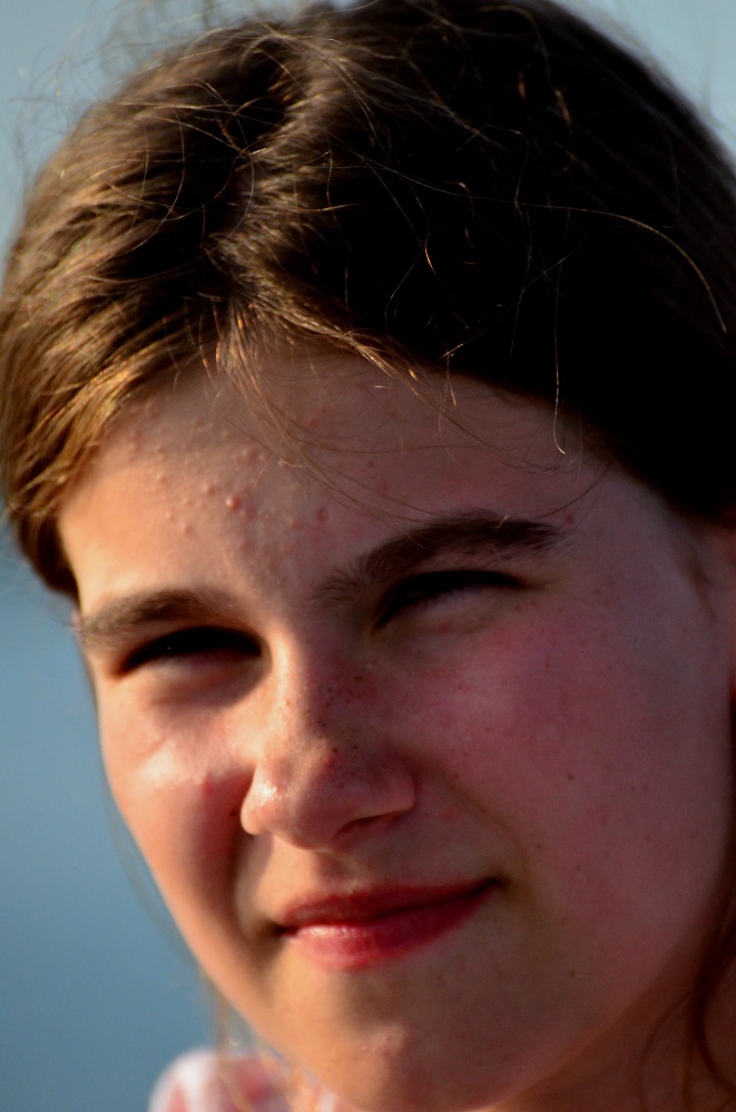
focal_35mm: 345
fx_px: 10635
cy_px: 556
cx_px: 368
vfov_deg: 6.0
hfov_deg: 4.0
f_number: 5.3
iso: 1600
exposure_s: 1/8000
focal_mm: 230
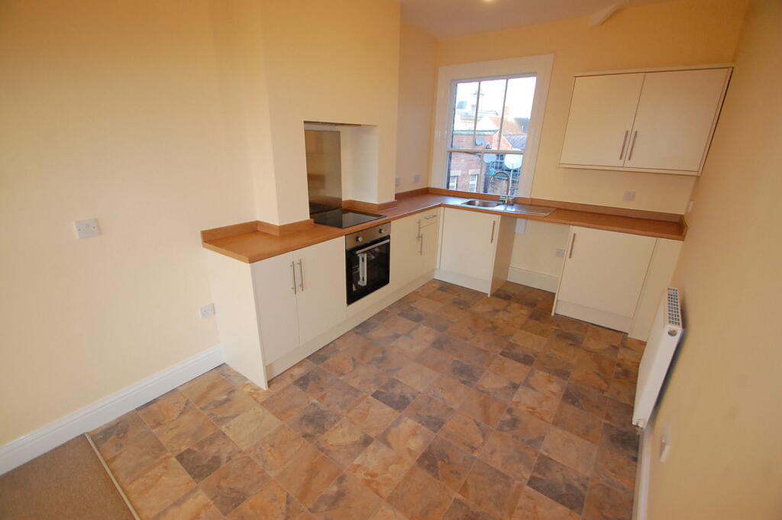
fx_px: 326
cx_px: 391
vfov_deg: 77.2
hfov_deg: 100.4
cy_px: 260
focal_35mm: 15
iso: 1600
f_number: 4
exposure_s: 1/250
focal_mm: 10
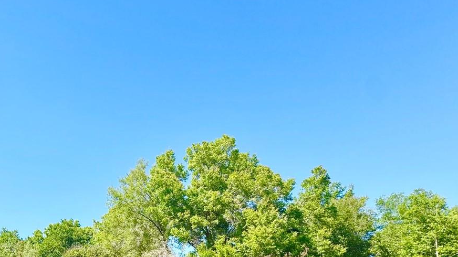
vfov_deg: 35.9
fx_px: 340
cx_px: 91
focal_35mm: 28
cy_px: 276
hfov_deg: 62.2
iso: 40
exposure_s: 1/889
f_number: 2.2
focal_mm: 2.22
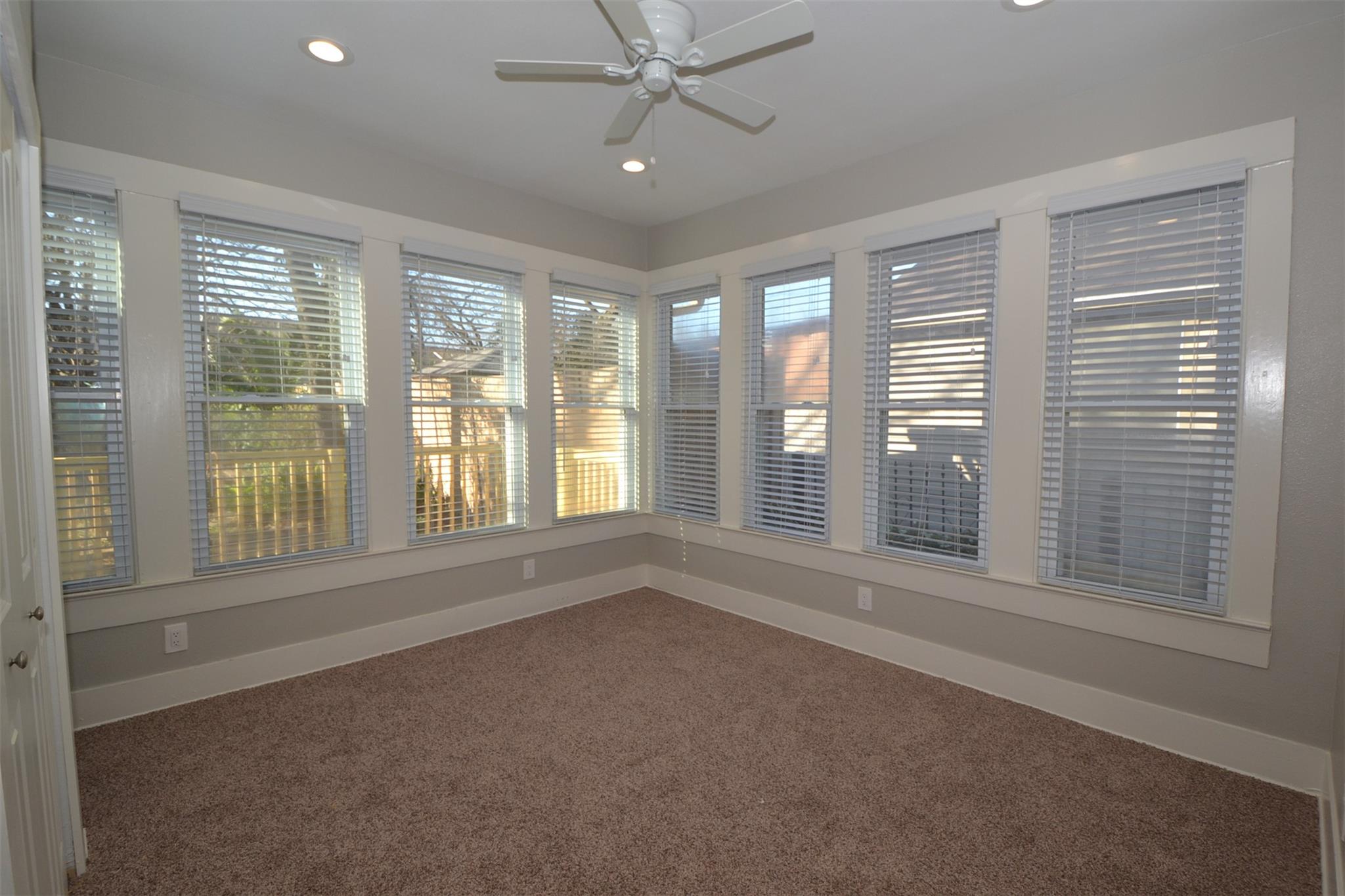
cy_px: 448
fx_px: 560
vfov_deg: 77.3
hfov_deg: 100.4
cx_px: 672
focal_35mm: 15
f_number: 5.6
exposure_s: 1/125
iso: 360
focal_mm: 10
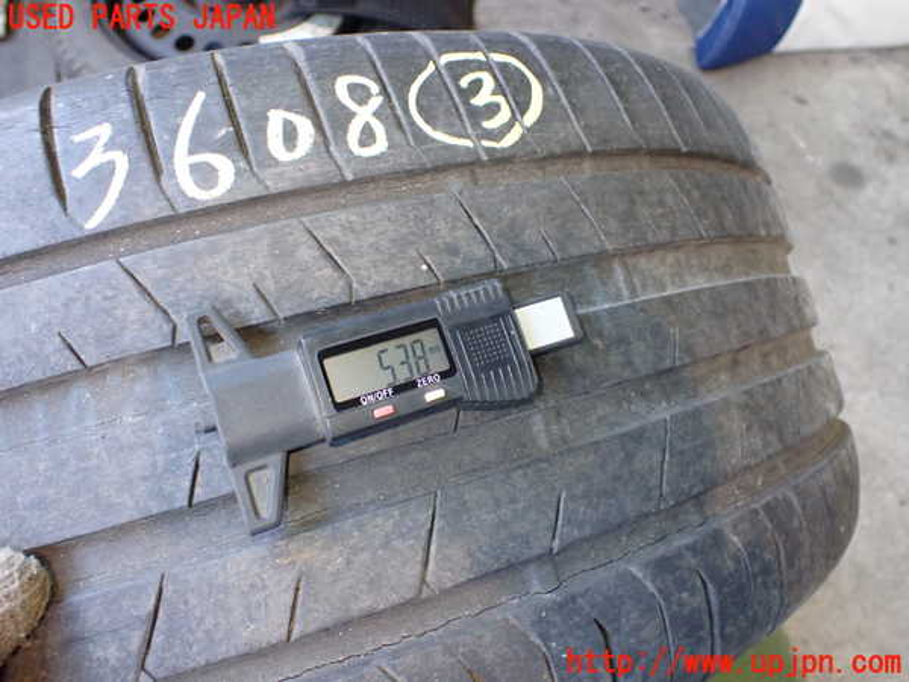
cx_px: 454
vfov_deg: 46.8
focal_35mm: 30
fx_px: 788
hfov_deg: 60.0
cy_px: 341
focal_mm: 5.4
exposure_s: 1/80
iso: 800
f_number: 2.3
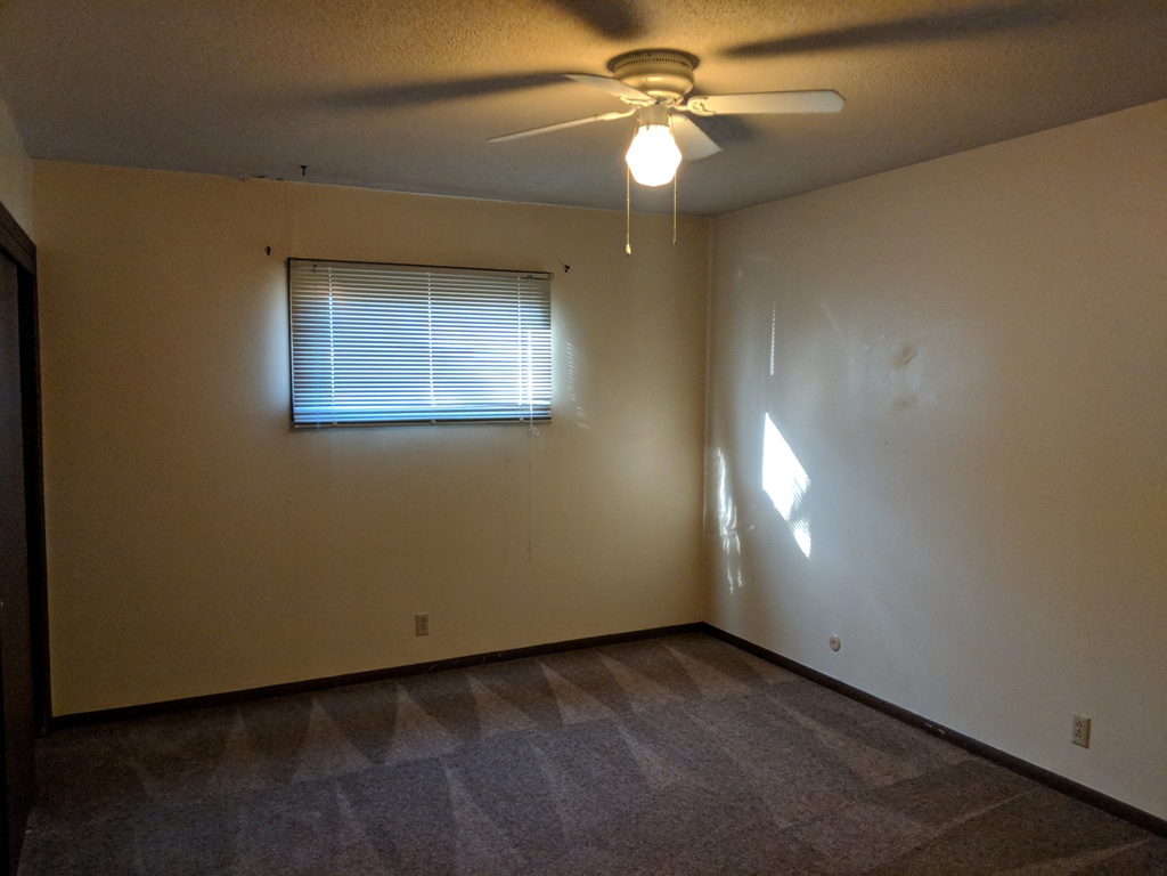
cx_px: 584
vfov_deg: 51.4
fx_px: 910
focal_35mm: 27
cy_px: 438
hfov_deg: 65.3
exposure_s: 1/60
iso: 400
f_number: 1.8
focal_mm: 4.44
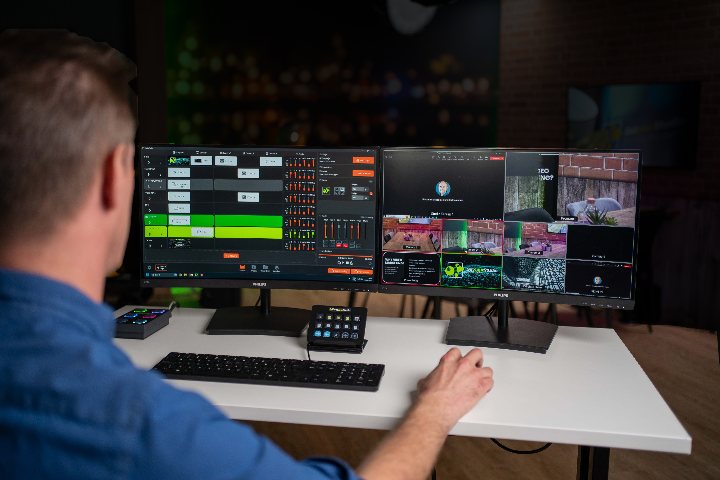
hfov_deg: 54.4
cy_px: 240
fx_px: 700
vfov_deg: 37.9
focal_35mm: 35
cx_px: 360
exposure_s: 1/250
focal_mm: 35
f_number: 1.8
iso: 200
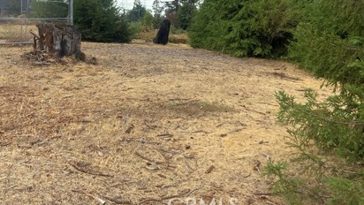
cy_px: 6
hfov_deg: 46.4
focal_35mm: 44
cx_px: 176
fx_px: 425
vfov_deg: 25.9
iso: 32
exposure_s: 1/491
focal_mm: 4.25
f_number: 1.8
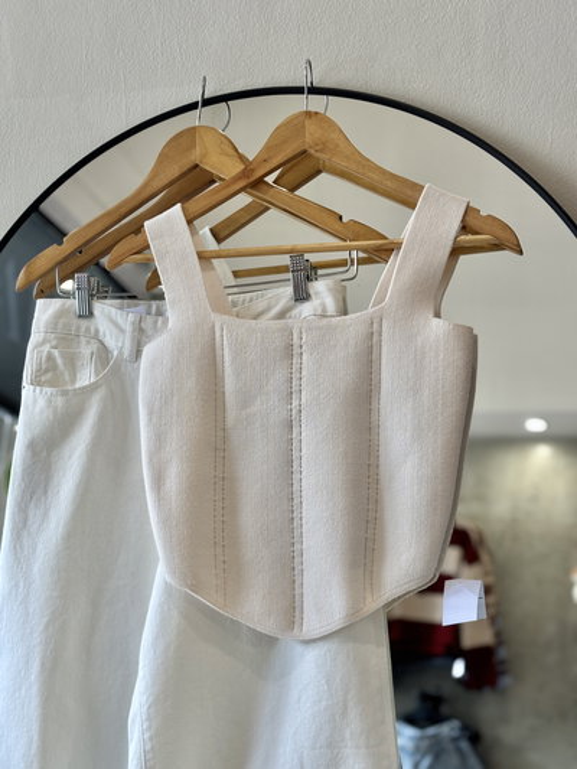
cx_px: 288
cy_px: 384
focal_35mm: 52
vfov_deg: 36.8
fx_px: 1155
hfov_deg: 28.0
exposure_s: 1/100
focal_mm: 5.96
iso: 40
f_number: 1.6
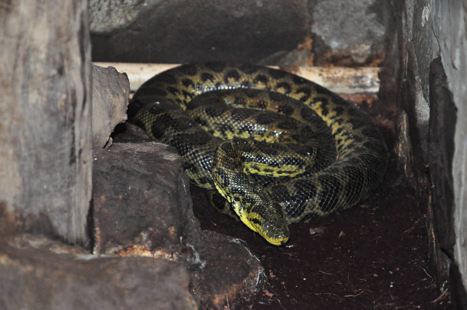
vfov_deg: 8.7
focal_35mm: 158
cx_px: 234
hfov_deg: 13.1
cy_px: 155
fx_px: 2041
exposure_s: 1/60
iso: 3200
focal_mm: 105
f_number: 5.6
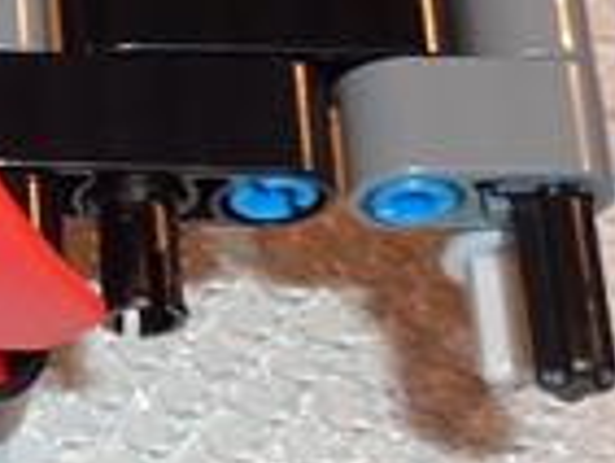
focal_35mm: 218
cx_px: -916
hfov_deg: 8.3
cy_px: -4
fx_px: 3876
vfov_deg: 6.8
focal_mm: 5
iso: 100
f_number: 3.4
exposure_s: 1/30
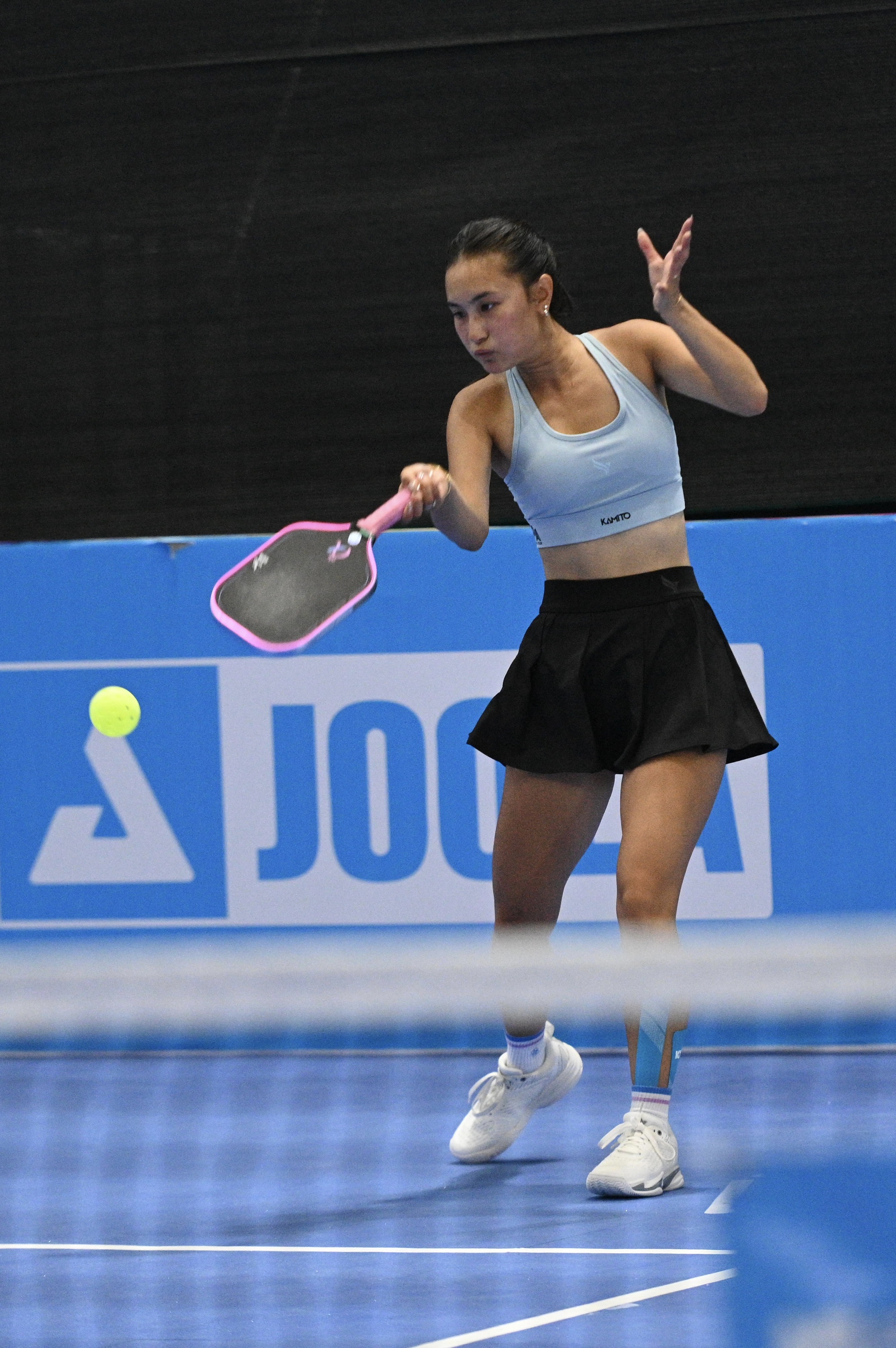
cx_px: 448
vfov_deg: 12.8
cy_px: 674
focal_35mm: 160
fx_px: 5981
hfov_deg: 8.6
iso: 8000
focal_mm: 160
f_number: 2.8
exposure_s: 1/1000
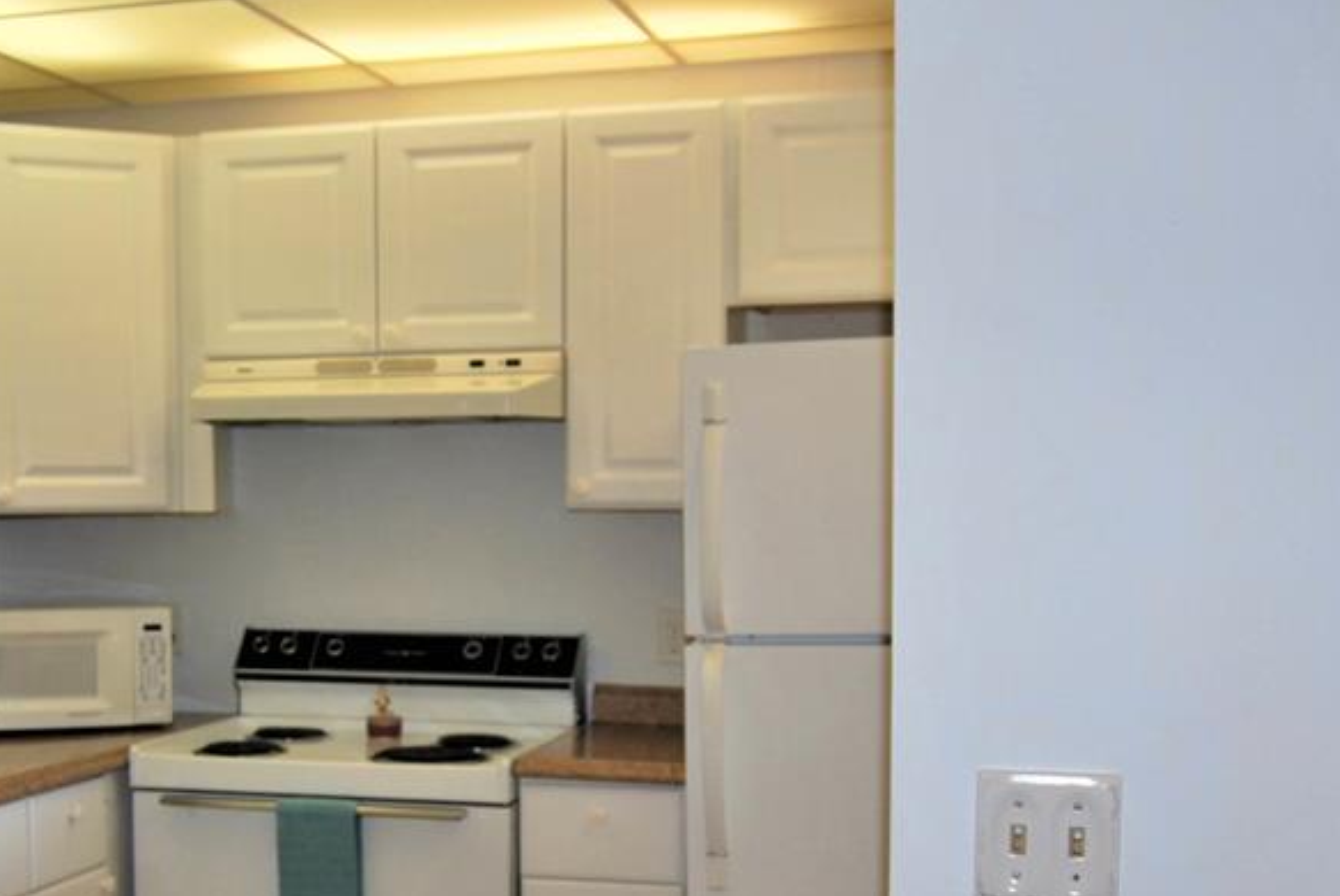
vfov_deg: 23.1
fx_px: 2161
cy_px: 704
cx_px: 393
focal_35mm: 58
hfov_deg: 34.0
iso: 200
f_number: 4
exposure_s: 1/60
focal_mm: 22
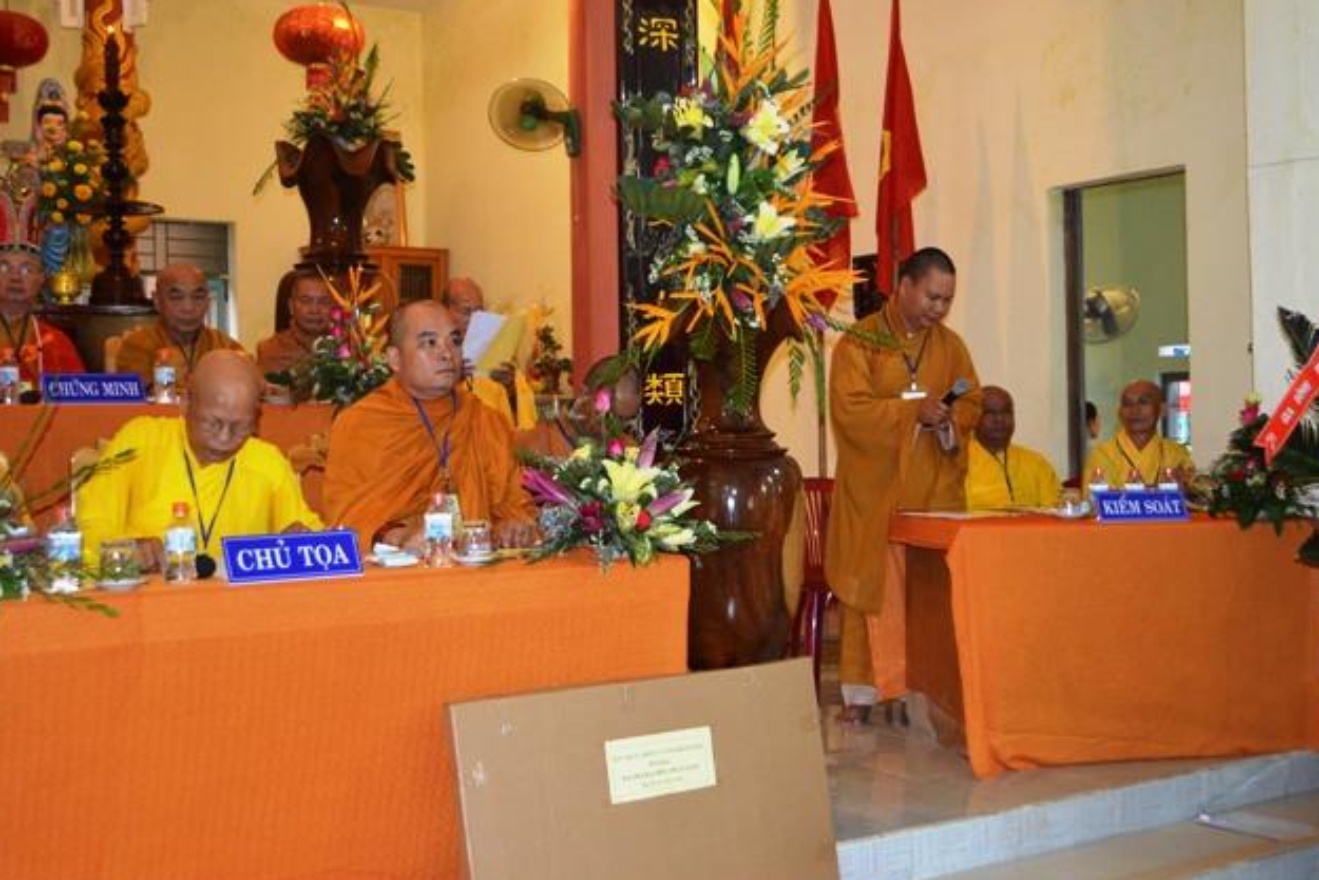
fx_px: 1631
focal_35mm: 45
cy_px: 443
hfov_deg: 44.0
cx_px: 669
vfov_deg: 30.2
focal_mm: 29
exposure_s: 1/60
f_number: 4.5
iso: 1600
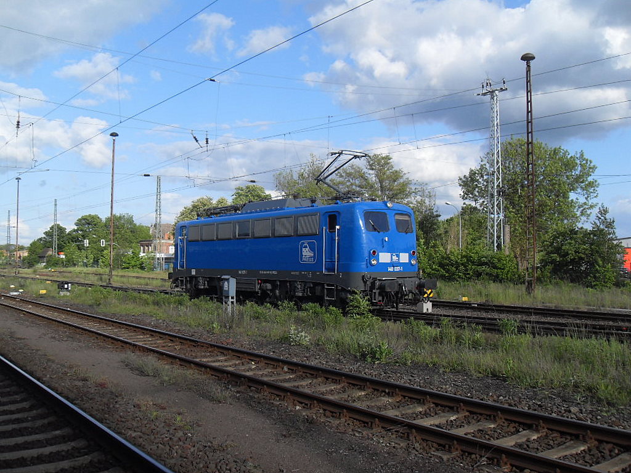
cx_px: 316
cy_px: 236
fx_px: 620
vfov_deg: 41.8
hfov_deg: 54.0
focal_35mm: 34
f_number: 7
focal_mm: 6.3
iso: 80
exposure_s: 1/250
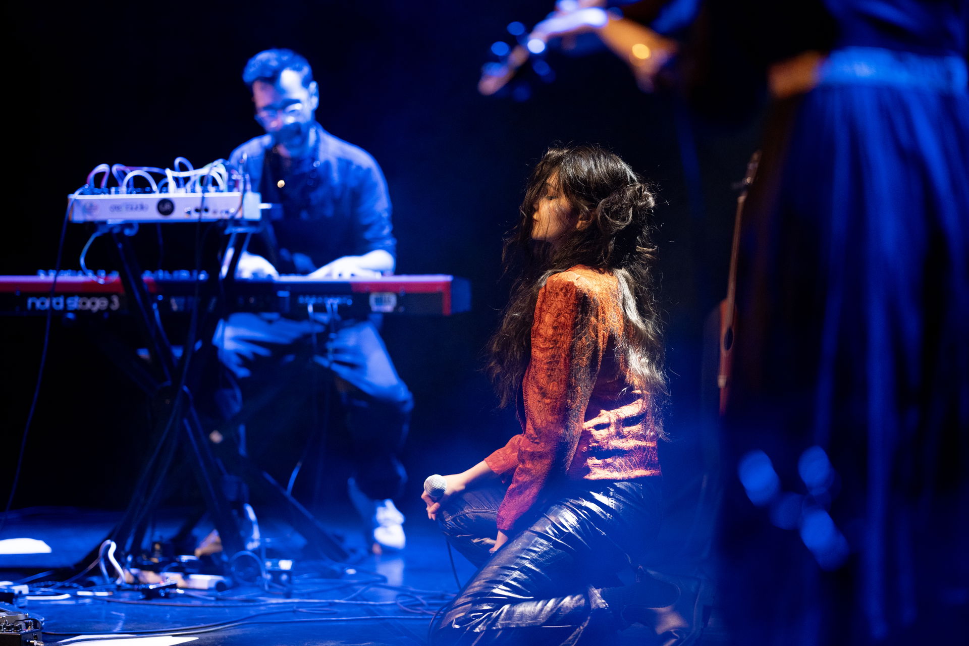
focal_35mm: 135
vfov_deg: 10.2
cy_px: 323
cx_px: 484
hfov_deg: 15.2
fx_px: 3633
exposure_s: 1/160
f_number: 1.8
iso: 1600
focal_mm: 135
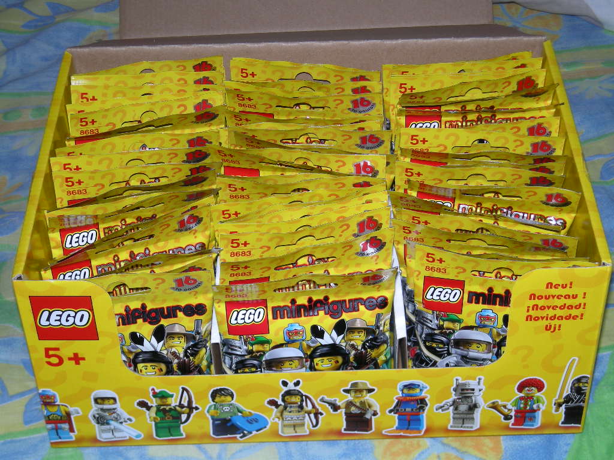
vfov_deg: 19.4
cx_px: 307
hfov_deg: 25.7
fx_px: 1348
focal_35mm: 76
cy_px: 230
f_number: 3.9
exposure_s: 1/60
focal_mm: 12.3
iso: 50
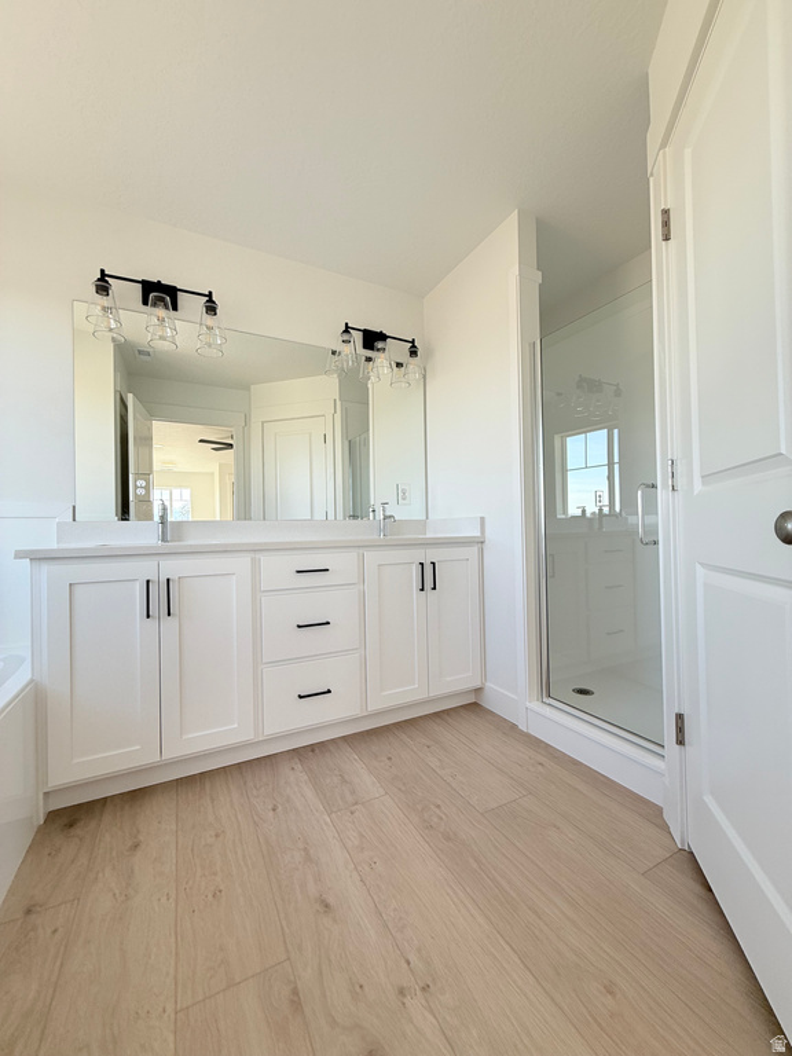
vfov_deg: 102.1
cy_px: 528
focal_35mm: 14
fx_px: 427
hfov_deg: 85.7
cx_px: 396
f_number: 2.2
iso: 50
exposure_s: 1/132
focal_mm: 2.22
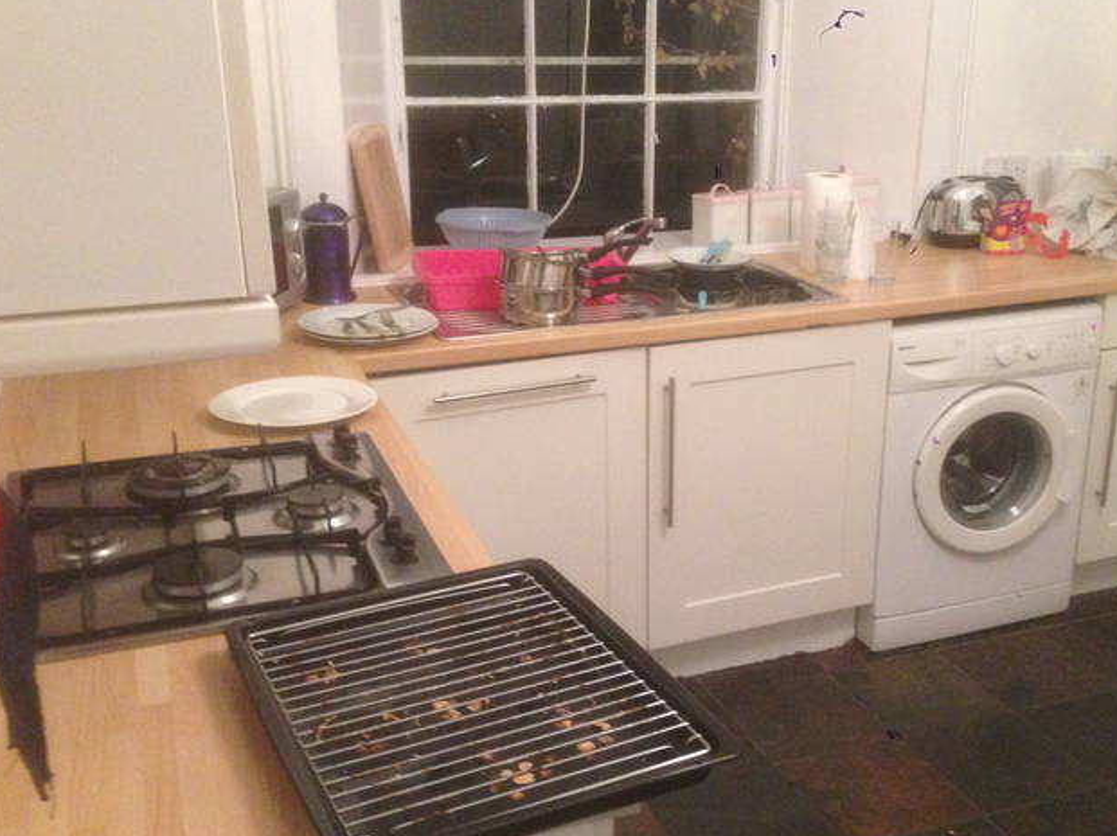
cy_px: 422
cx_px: 642
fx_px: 1354
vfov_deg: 34.3
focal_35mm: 42
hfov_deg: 44.7
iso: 400
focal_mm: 4.12
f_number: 2.4
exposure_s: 1/15
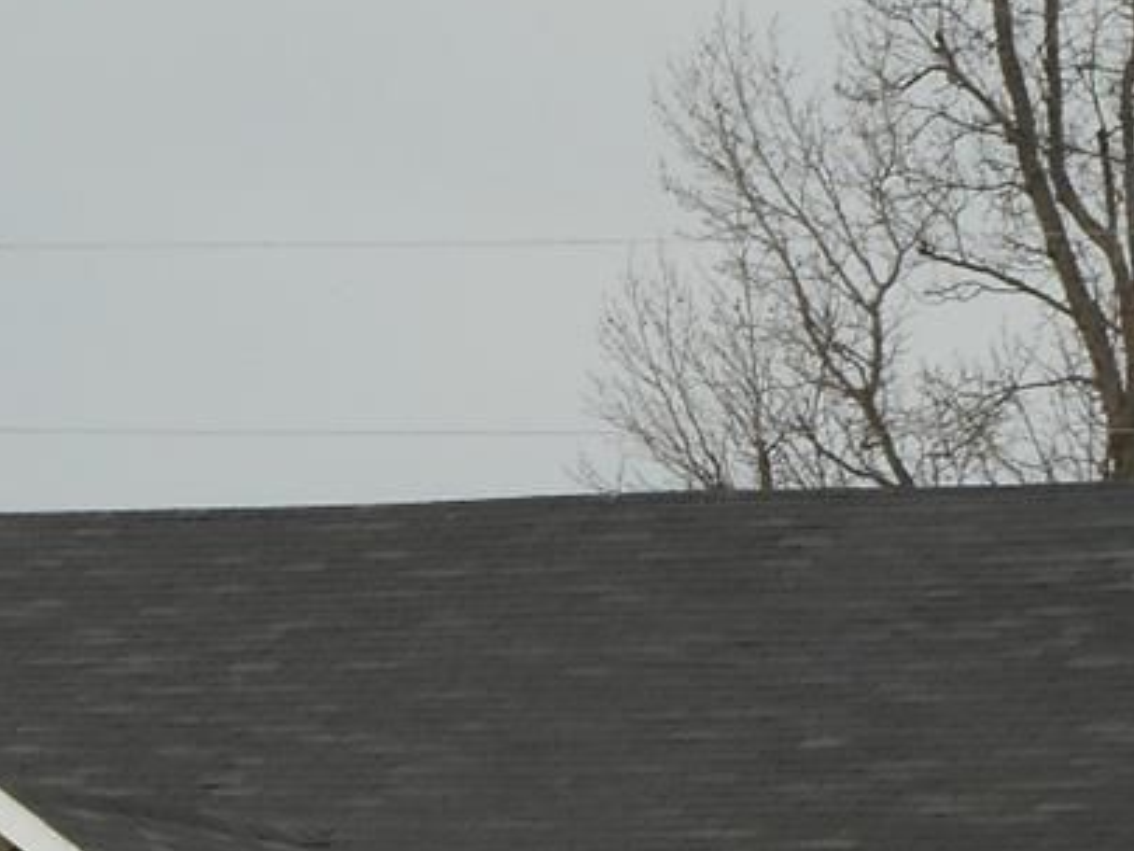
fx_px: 8127
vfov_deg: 5.9
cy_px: 1316
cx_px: -258
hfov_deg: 7.9
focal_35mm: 248
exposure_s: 1/100
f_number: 5.3
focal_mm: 12
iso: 80
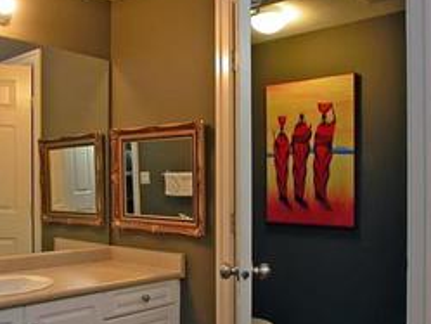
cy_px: 193
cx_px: 168
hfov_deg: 30.2
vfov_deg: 22.9
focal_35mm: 64
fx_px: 797
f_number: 4.7
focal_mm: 7.85
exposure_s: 1/15
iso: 100
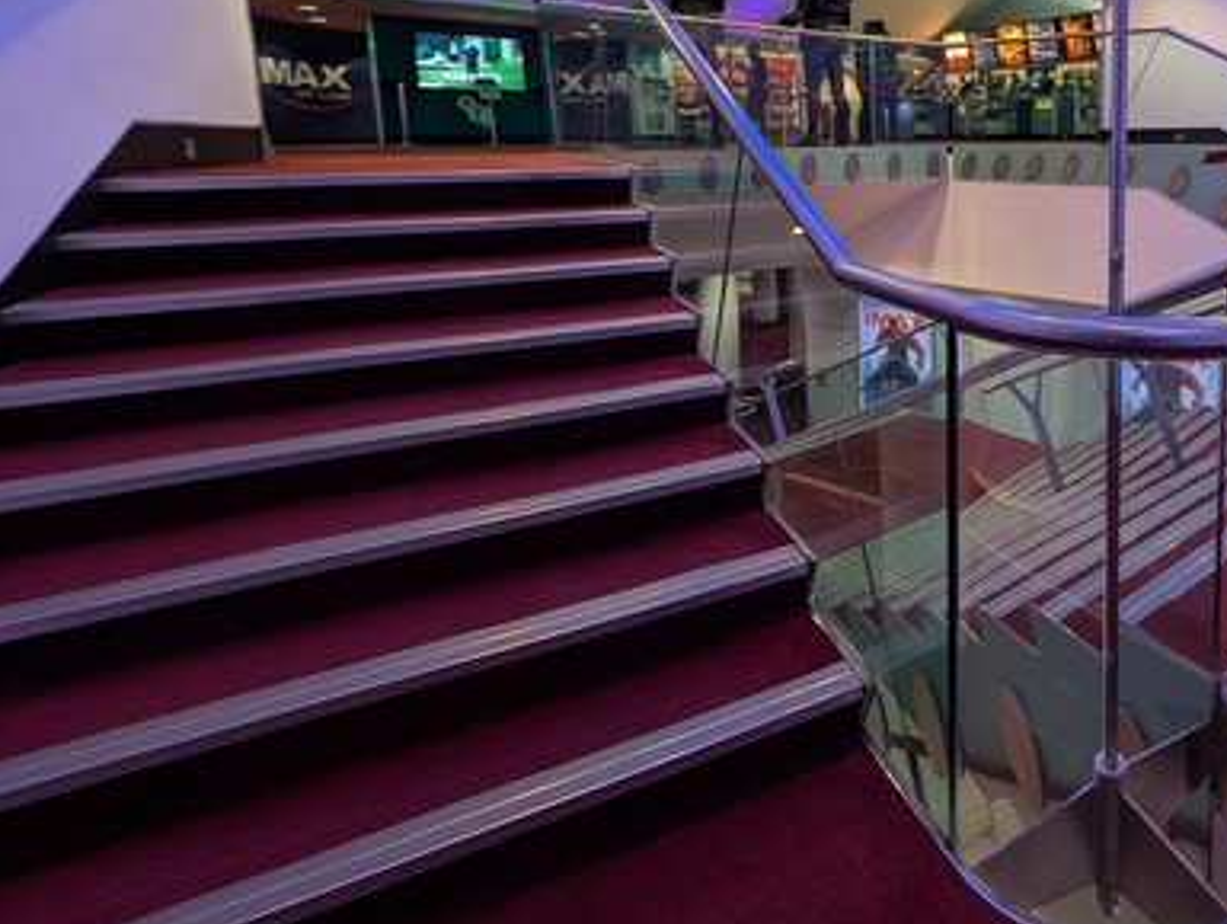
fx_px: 710
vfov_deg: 62.6
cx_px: 965
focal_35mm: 20
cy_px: 240
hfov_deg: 73.9
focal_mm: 2.23
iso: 133
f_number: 1.95
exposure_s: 1/50
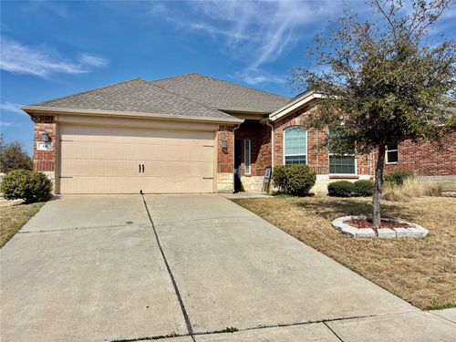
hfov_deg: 67.3
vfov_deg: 53.1
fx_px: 343
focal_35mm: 26
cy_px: 171
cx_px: 228
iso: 50
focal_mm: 5.96
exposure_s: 1/6711
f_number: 1.6
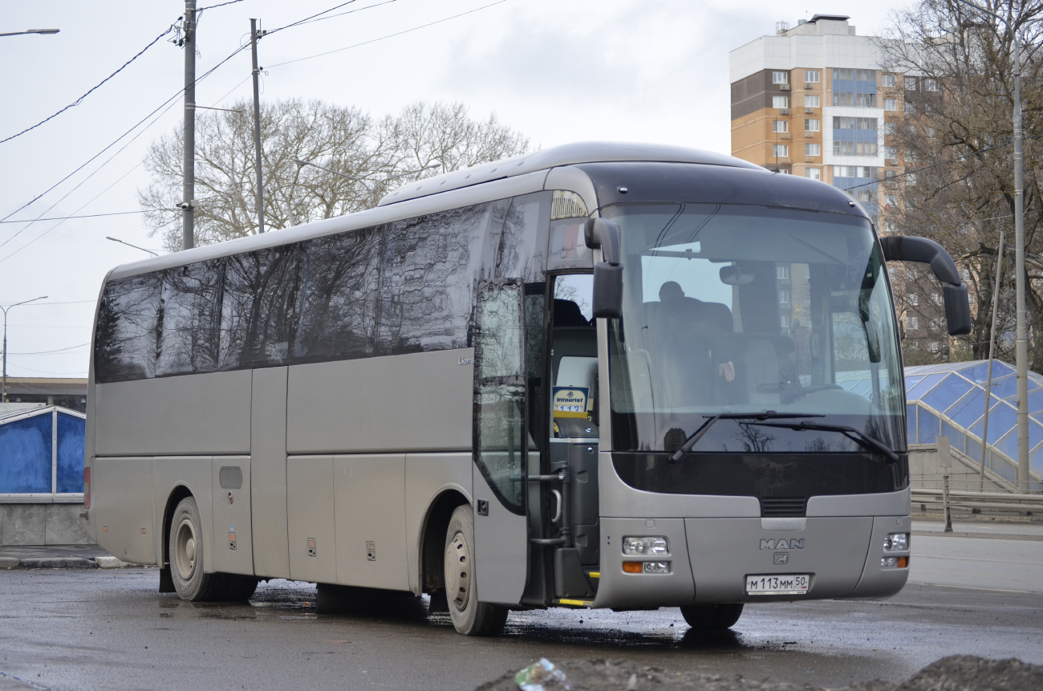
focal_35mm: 82
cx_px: 522
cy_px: 346
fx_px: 2385
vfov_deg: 16.5
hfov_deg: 24.7
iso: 400
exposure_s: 1/1250
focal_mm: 55
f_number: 4.5
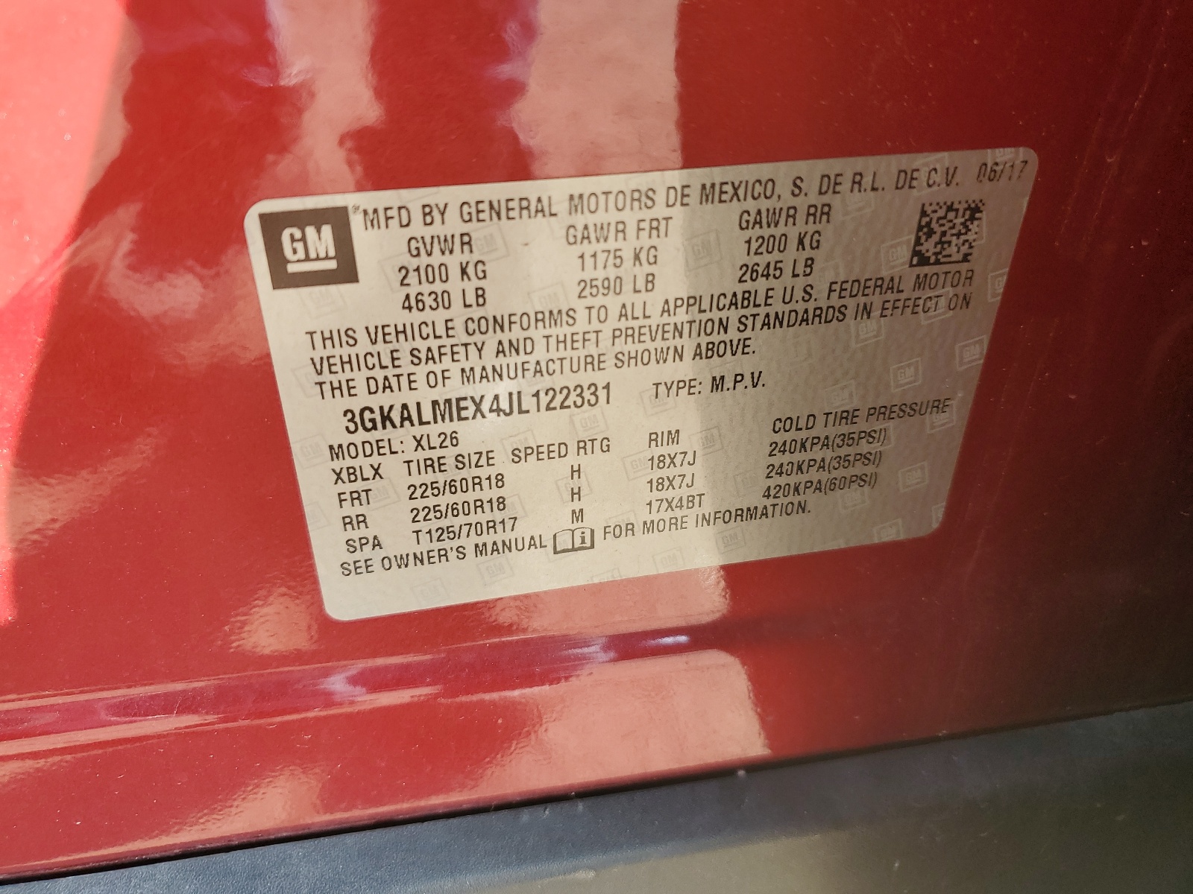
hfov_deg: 67.3
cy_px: 447
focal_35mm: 26
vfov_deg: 53.1
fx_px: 896
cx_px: 596
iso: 50
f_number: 1.5
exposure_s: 1/154
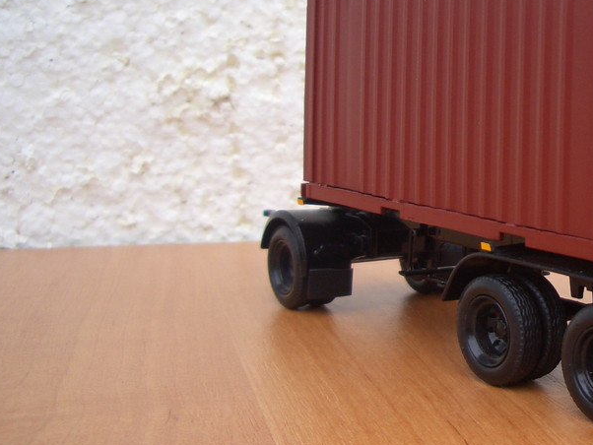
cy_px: 190
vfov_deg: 23.6
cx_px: 513
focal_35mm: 62
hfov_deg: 30.1
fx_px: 1063
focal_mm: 5.8
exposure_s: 1/60
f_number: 2.6
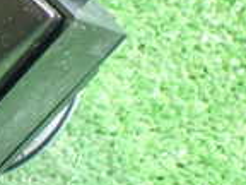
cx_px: -154
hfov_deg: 14.4
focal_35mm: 125
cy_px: 74
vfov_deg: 11.9
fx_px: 888
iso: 1250
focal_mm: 5.4
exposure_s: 1/30
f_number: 2.3
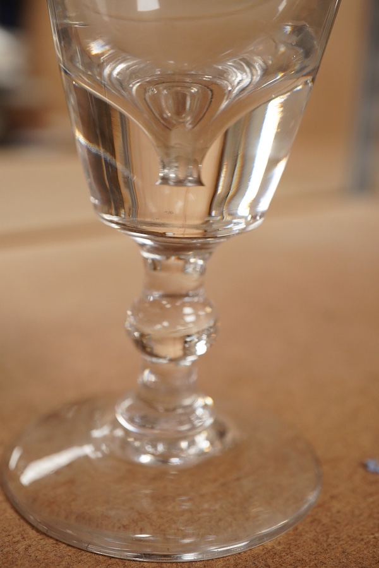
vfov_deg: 43.6
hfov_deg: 29.9
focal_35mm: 45
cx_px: 190
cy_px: 284
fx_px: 711
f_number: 8
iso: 1250
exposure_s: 1/125
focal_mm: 30
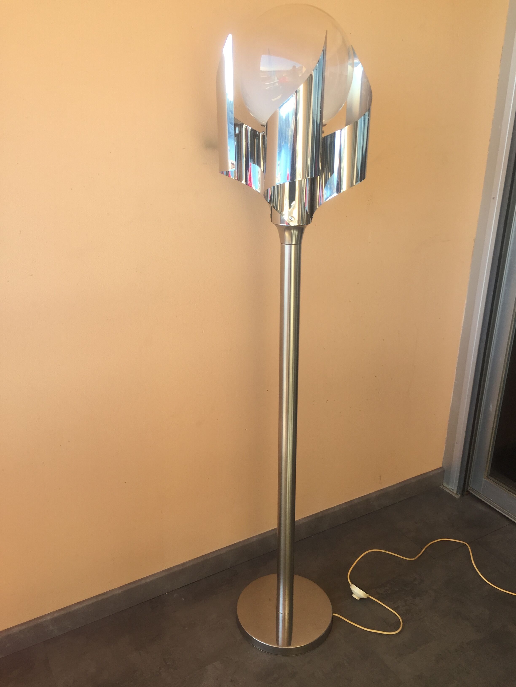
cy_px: 344
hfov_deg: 48.2
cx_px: 258
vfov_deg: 61.7
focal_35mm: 29
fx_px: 576
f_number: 2.2
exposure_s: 1/170
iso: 32
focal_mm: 4.15
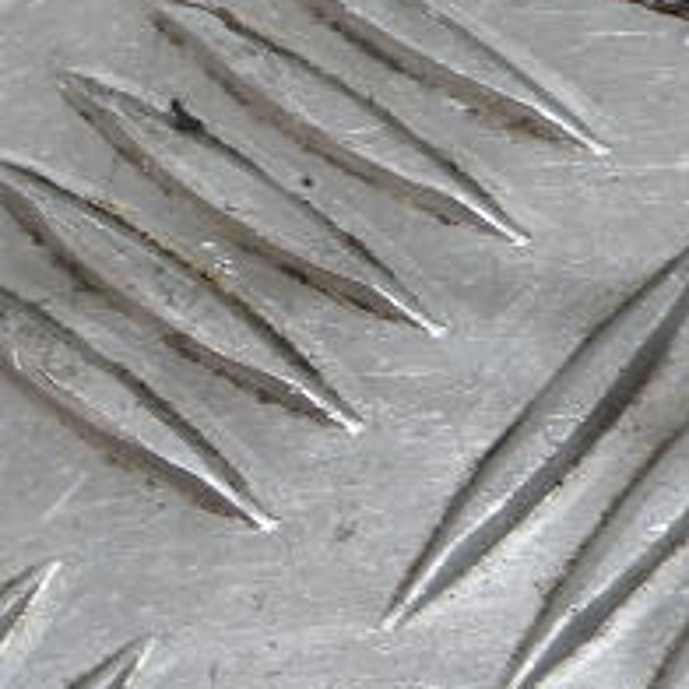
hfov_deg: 13.9
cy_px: -334
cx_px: 225
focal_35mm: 125
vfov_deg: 13.2
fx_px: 2815
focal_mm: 4.7
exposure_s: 1/69.8
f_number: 3.2
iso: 64
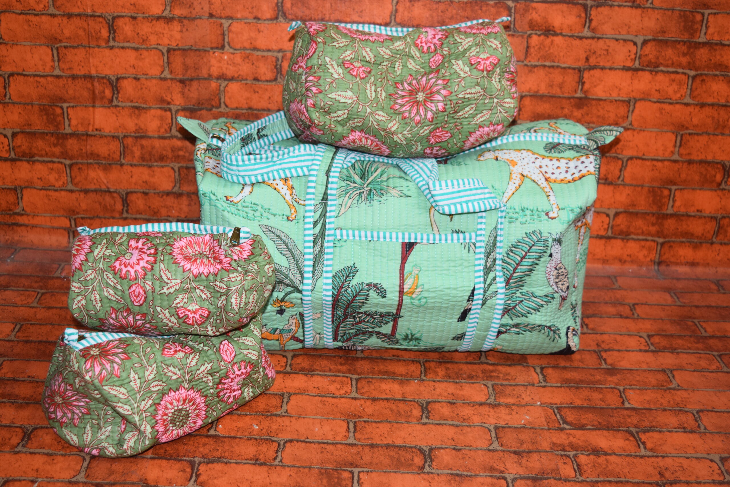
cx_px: 365
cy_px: 244
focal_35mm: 45
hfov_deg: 43.6
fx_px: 912
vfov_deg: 29.9
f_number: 5
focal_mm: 30
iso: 800
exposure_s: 1/100
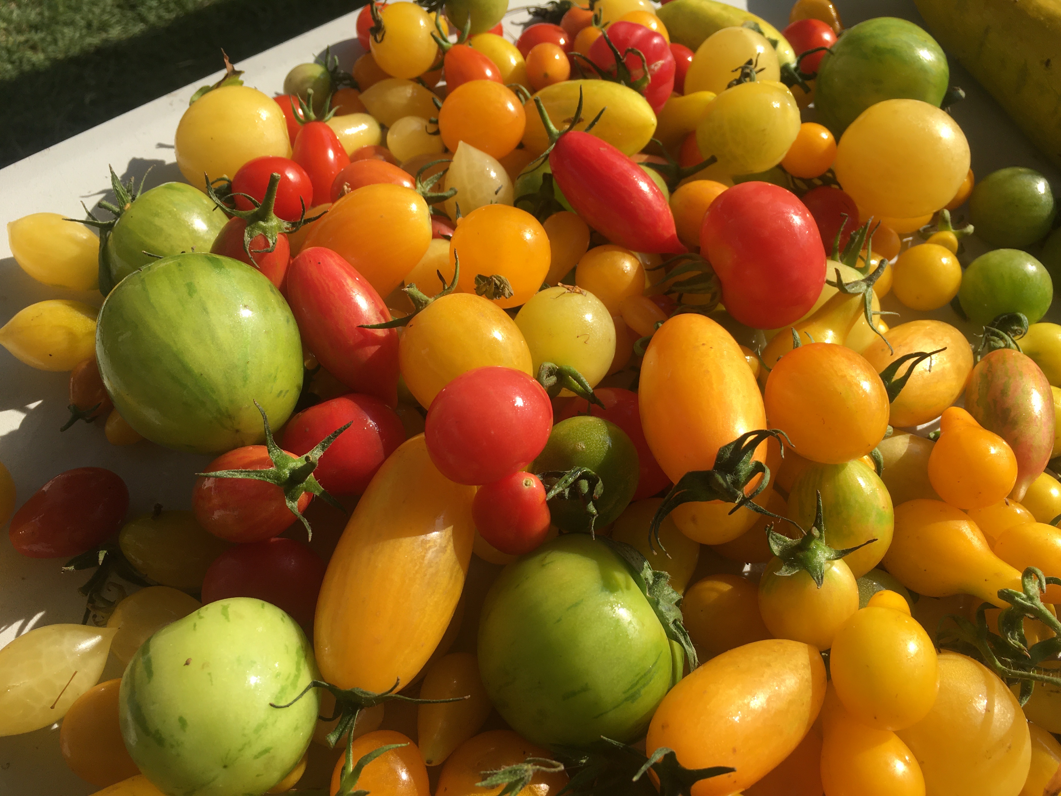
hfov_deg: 61.7
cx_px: 530
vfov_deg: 48.2
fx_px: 889
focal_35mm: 29
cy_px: 398
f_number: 2.2
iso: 25
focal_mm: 4.15
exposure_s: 1/1282
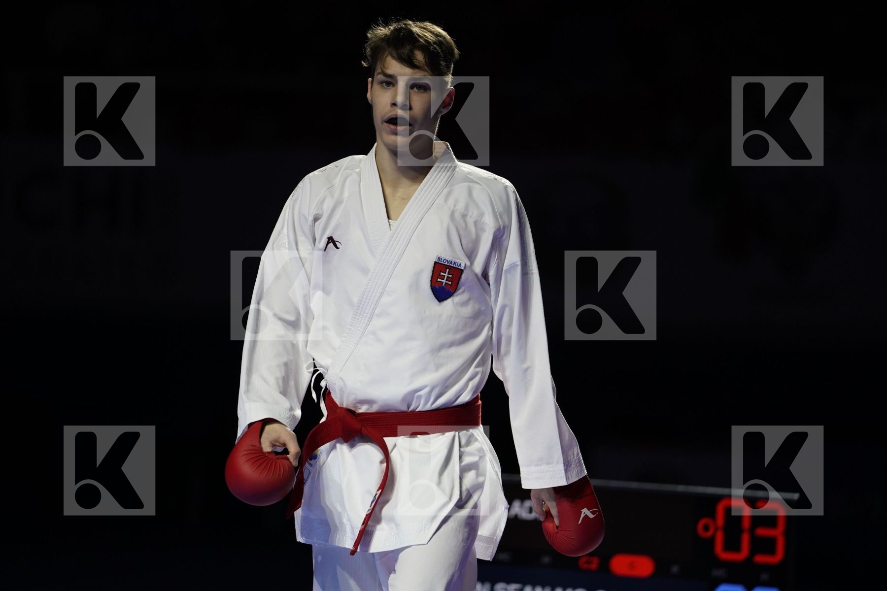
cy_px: 296
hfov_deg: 10.4
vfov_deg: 7.0
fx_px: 4853
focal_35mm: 197
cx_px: 444
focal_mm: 197
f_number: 2.8
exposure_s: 1/1000
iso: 1000
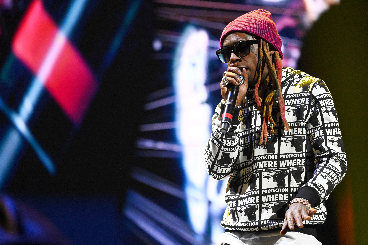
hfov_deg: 8.2
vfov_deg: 5.5
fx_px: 2555
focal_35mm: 250
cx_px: 184
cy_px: 122
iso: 5000
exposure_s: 1/400
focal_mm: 250
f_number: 5.6
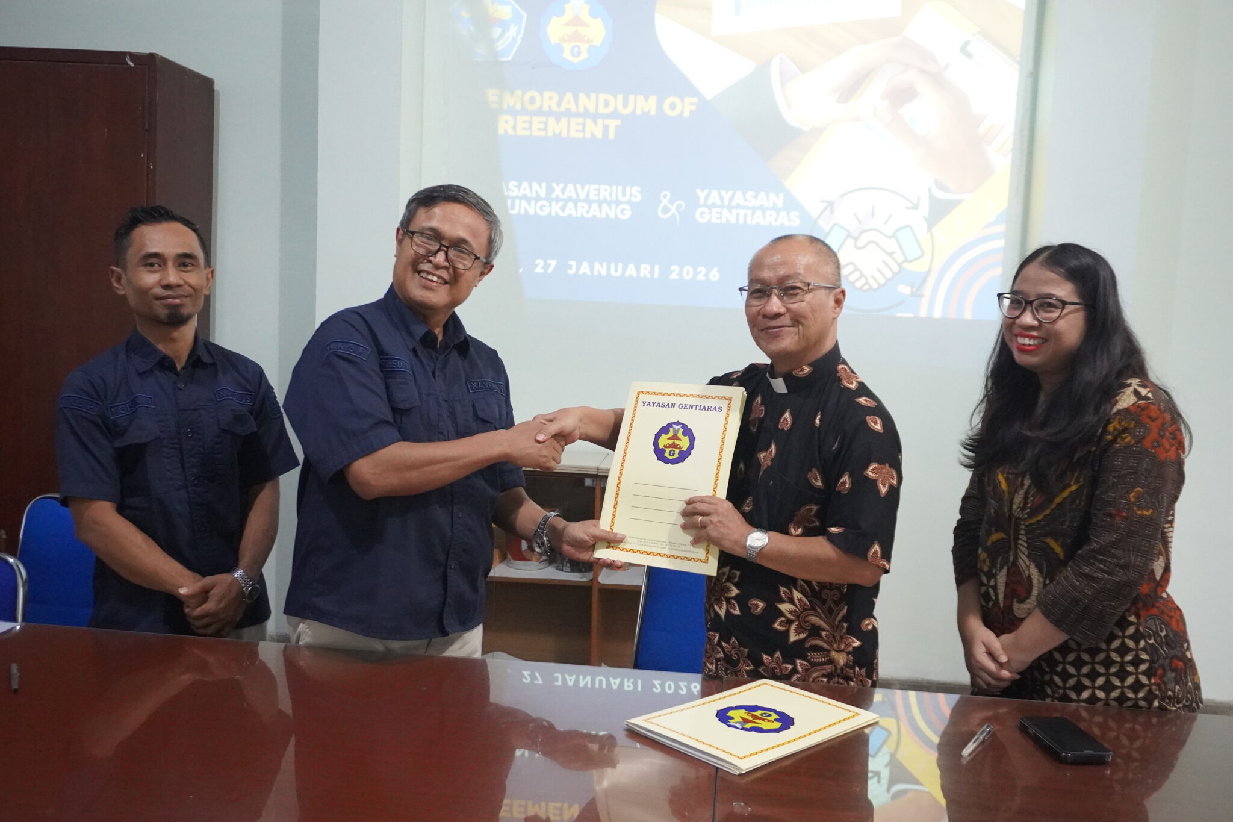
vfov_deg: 40.0
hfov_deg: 57.2
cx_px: 616
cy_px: 411
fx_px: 1130
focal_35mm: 33
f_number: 4
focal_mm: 22
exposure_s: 1/160
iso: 5000
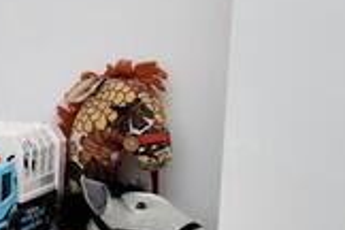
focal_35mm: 95
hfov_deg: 13.0
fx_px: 910
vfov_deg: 14.4
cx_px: -577
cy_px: 82
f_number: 5
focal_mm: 10
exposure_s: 1/100
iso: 800
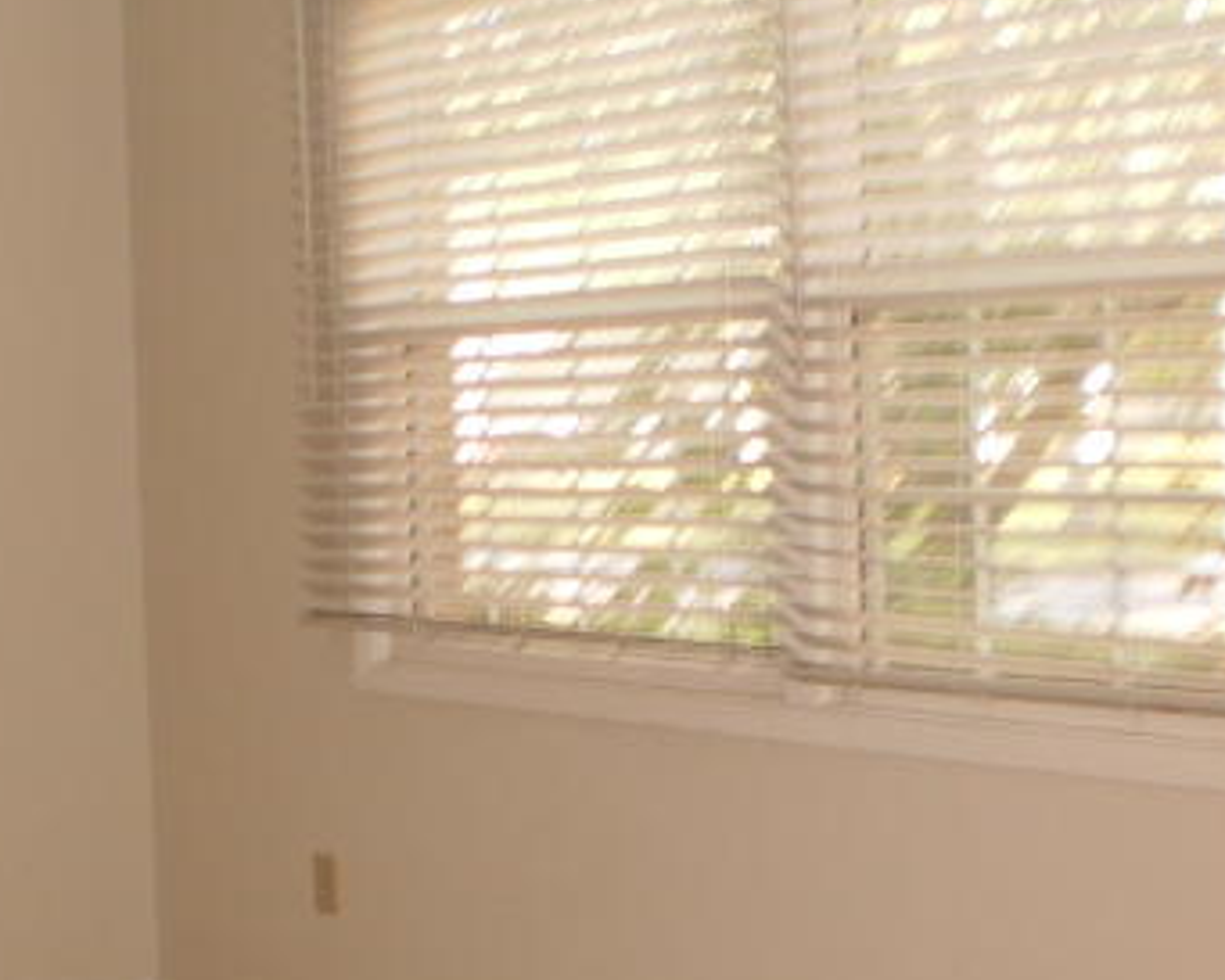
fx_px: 2394
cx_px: 348
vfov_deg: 23.2
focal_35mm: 66
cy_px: 488
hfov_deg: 28.4
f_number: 3.1
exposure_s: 1/30
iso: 160
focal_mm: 6.3
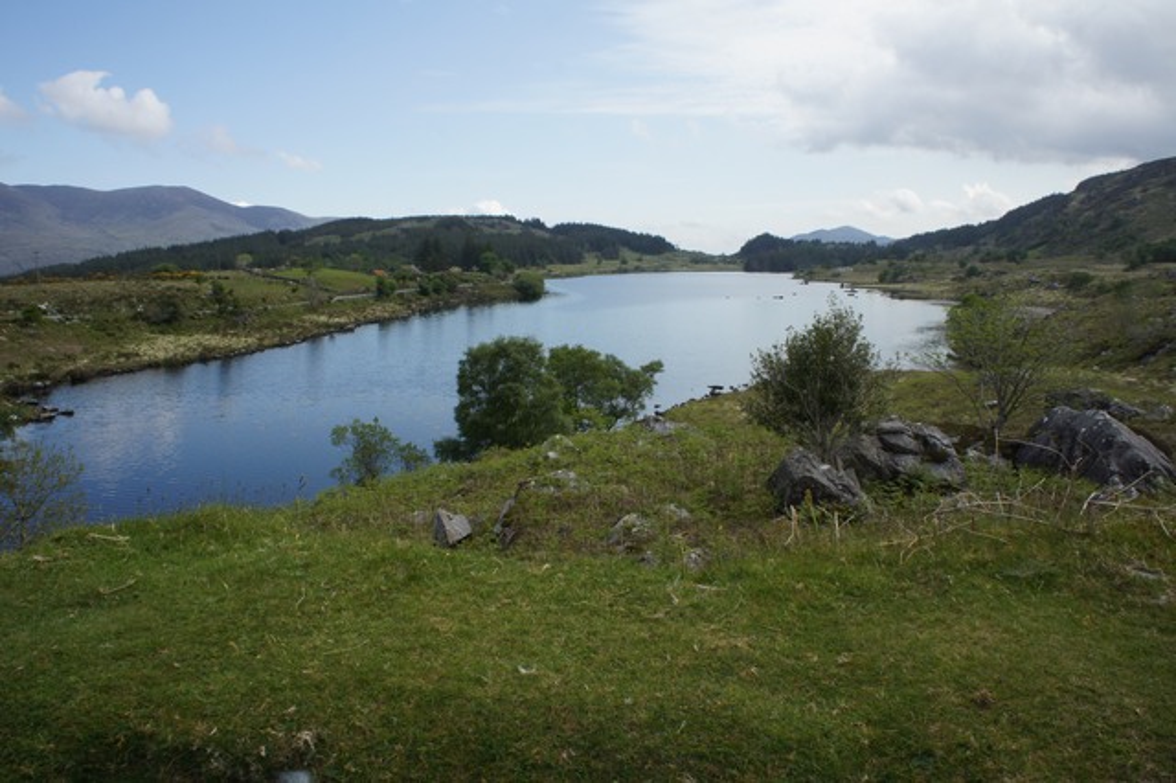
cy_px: 392
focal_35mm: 27
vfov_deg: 47.9
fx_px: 882
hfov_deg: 67.4
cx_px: 588
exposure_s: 1/125
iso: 200
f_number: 13
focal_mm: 18
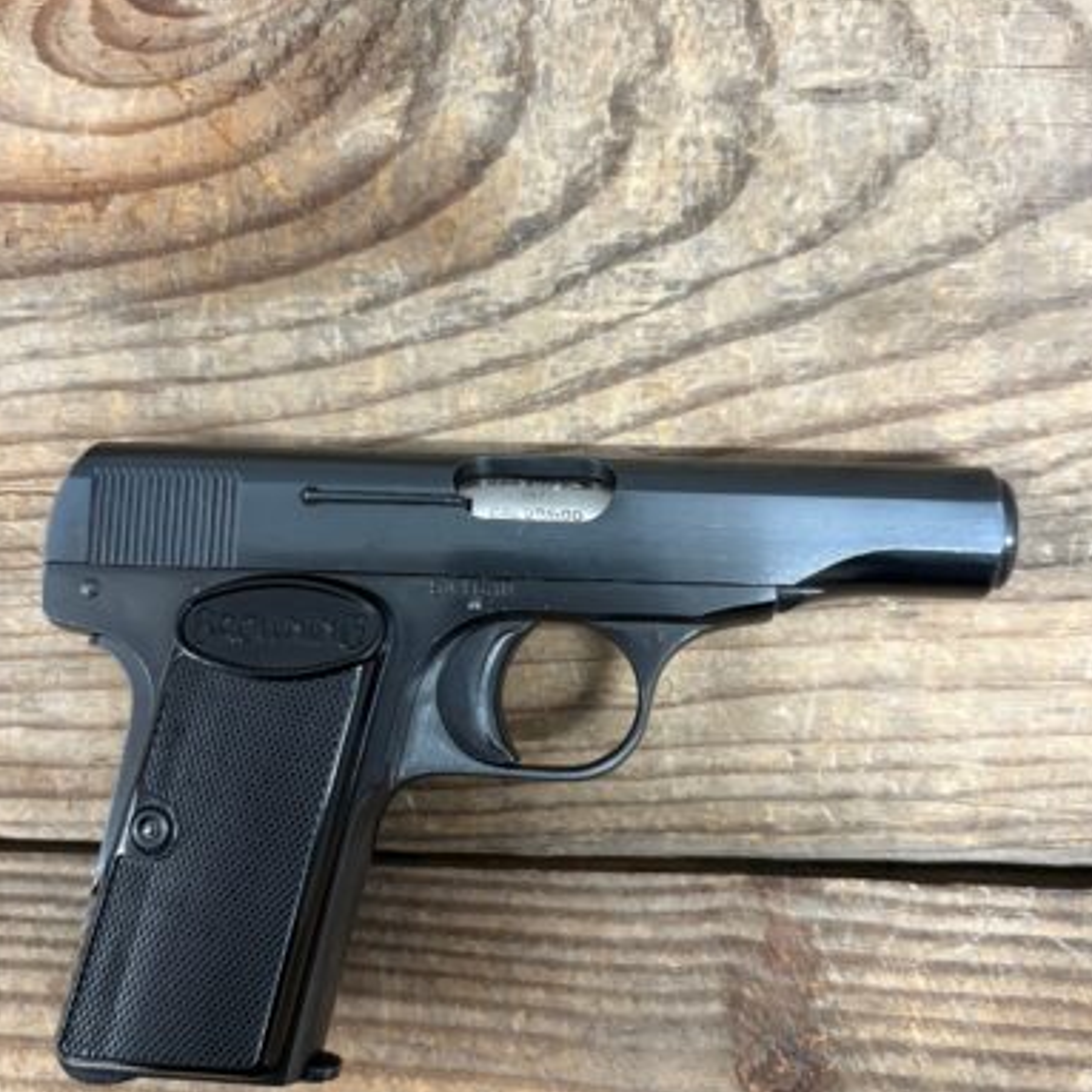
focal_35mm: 32
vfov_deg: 51.1
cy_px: 555
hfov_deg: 51.1
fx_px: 1142
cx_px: 545
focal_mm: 5.96
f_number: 1.6
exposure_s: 1/60
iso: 400
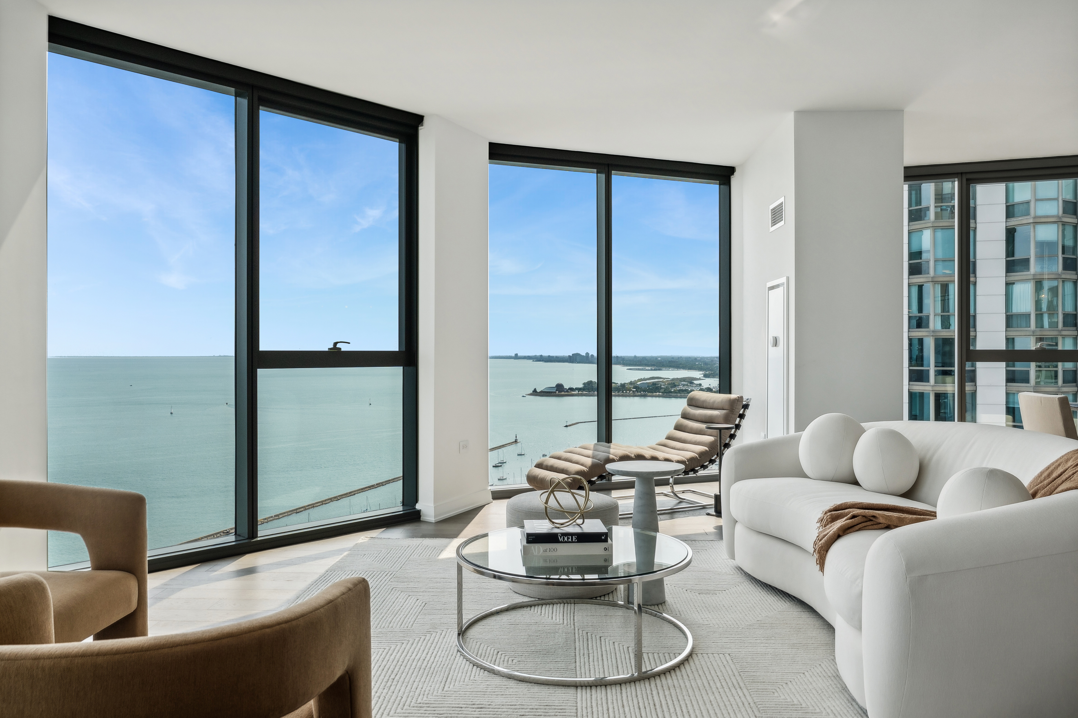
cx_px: 539
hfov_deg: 71.5
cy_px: 359
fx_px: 749
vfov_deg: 51.3
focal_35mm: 25
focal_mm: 17
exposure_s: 1/640
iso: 320
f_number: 7.1
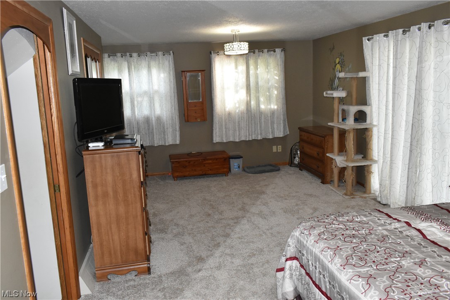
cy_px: 150
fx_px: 375
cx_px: 225
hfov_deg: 61.9
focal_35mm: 30
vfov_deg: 43.6
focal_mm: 20
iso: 1800
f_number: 7.1
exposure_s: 1/60
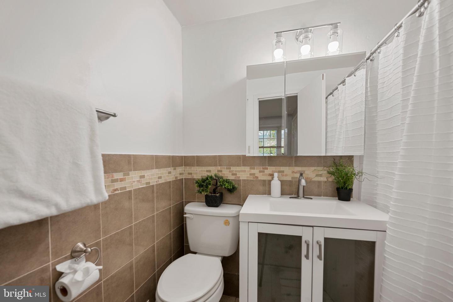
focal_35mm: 14
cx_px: 226
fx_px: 176
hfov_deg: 104.2
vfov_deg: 81.2
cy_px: 151
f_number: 4
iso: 100
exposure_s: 1/20
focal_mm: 14
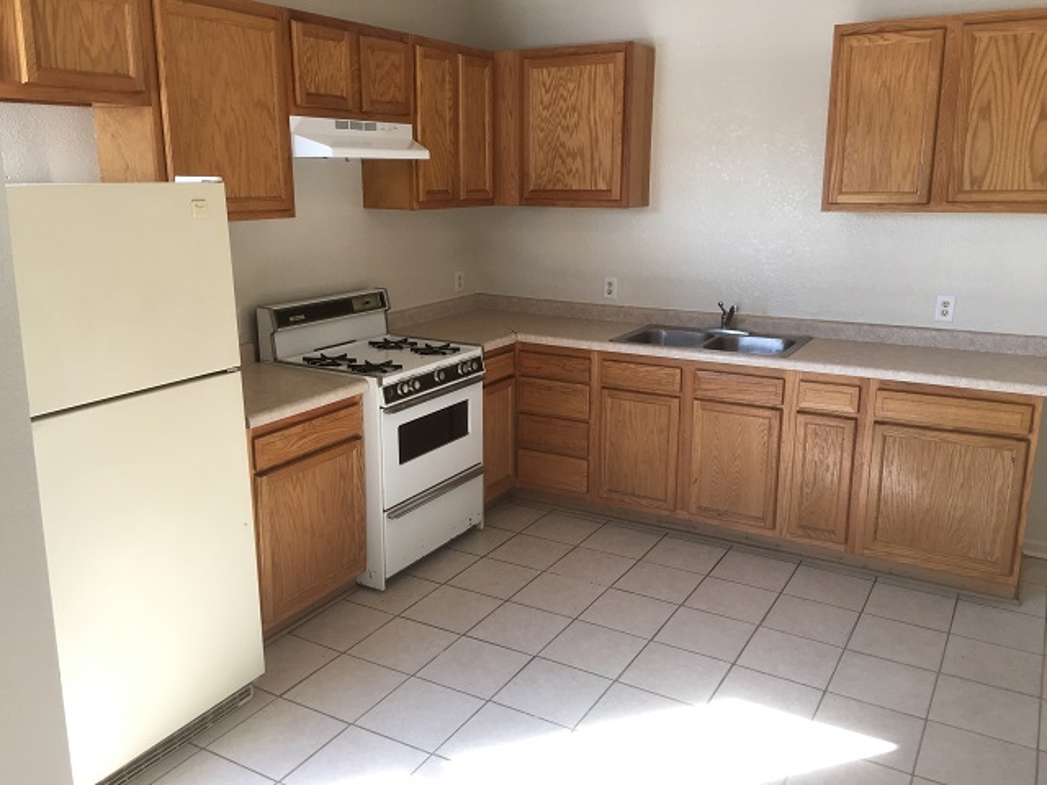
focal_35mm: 29
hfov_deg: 61.7
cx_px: 524
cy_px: 392
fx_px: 877
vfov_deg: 48.2
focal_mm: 4.15
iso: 32
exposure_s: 1/60
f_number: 2.2
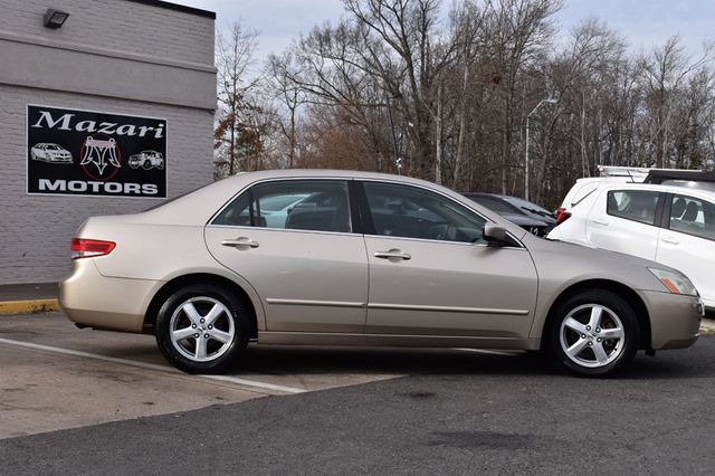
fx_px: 1042
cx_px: 358
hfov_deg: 37.9
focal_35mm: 52
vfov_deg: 25.7
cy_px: 238
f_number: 11
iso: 400
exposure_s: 1/400
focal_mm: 35
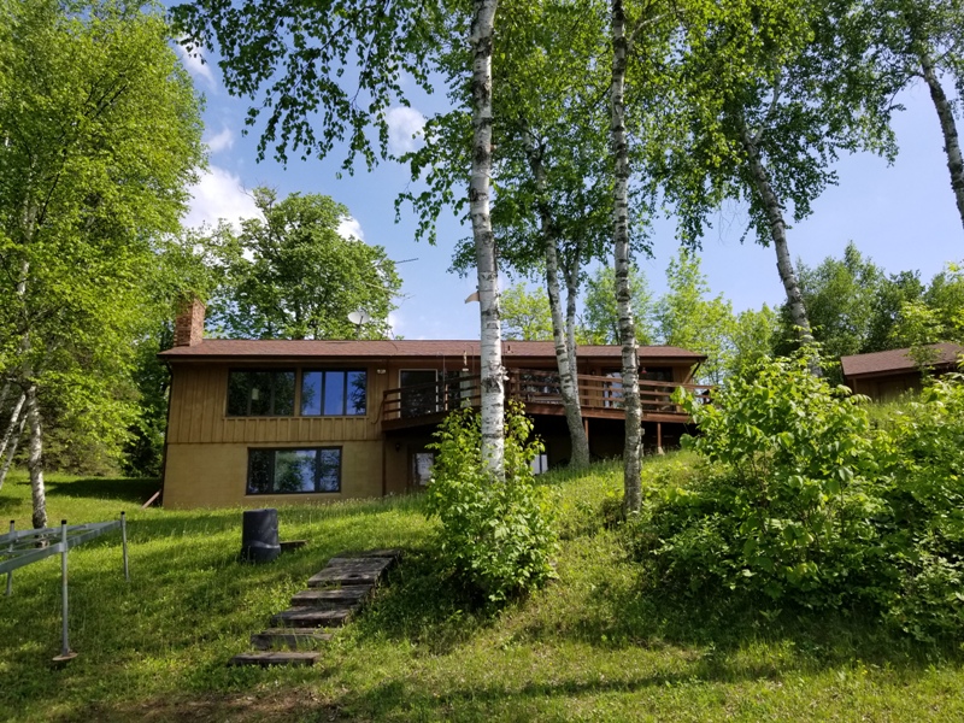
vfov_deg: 53.1
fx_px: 724
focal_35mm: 26
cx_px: 482
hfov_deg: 67.3
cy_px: 362
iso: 50
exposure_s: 1/1740
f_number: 1.7
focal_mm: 4.3
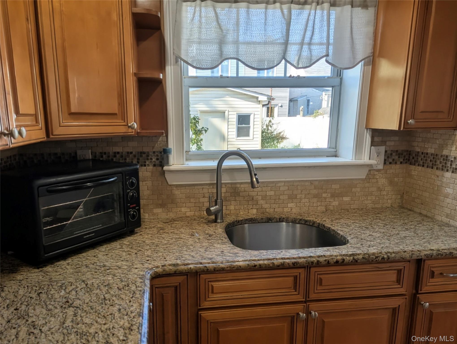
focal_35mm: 24
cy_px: 172
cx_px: 228
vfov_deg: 56.9
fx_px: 317
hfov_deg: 71.5
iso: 38
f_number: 1.85
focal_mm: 6.81
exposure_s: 1/234
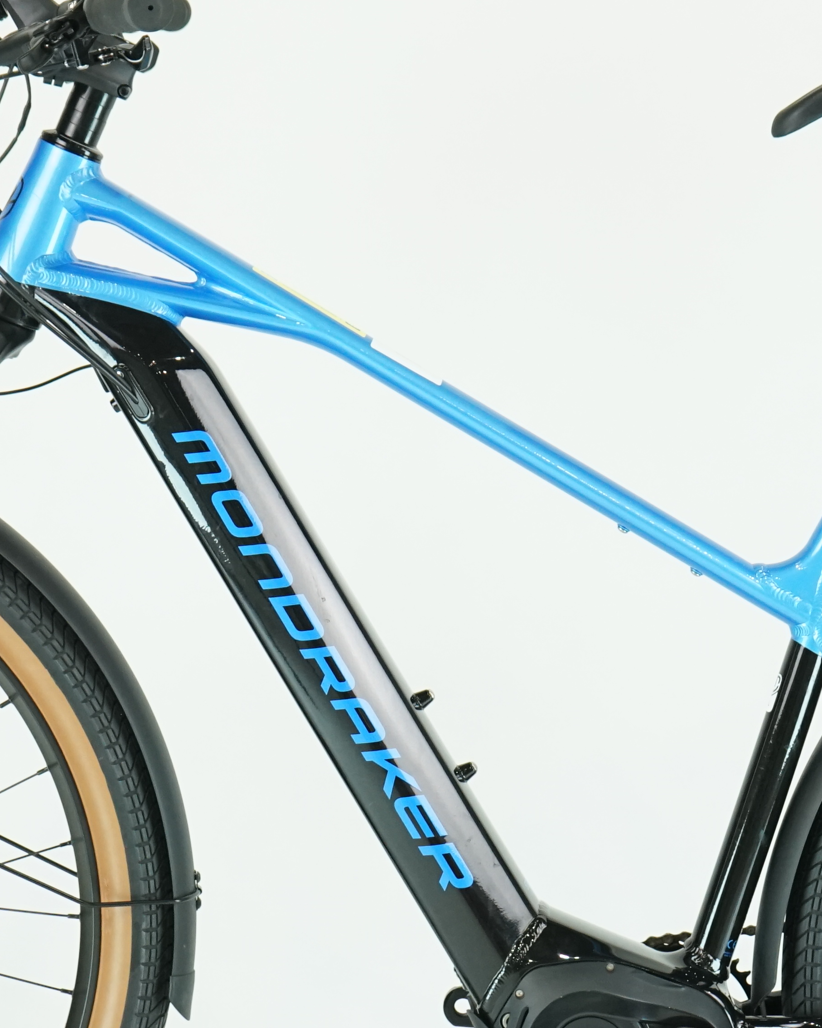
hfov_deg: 10.7
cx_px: 483
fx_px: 4380
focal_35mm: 144
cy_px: 606
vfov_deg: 13.4
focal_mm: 58
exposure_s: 1/200
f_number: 5.6
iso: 1600
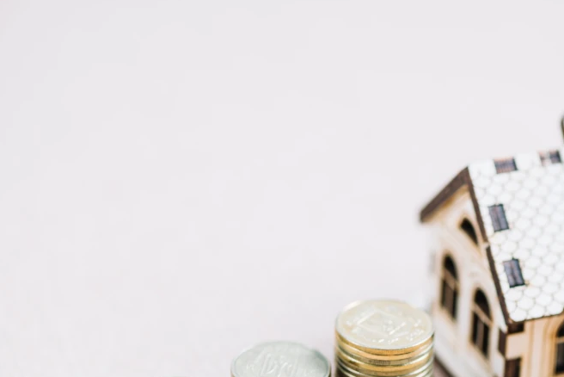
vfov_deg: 8.6
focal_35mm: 160
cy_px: 261
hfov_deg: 12.8
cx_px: 422
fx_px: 2508
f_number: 4
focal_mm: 105
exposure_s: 1/160
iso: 100
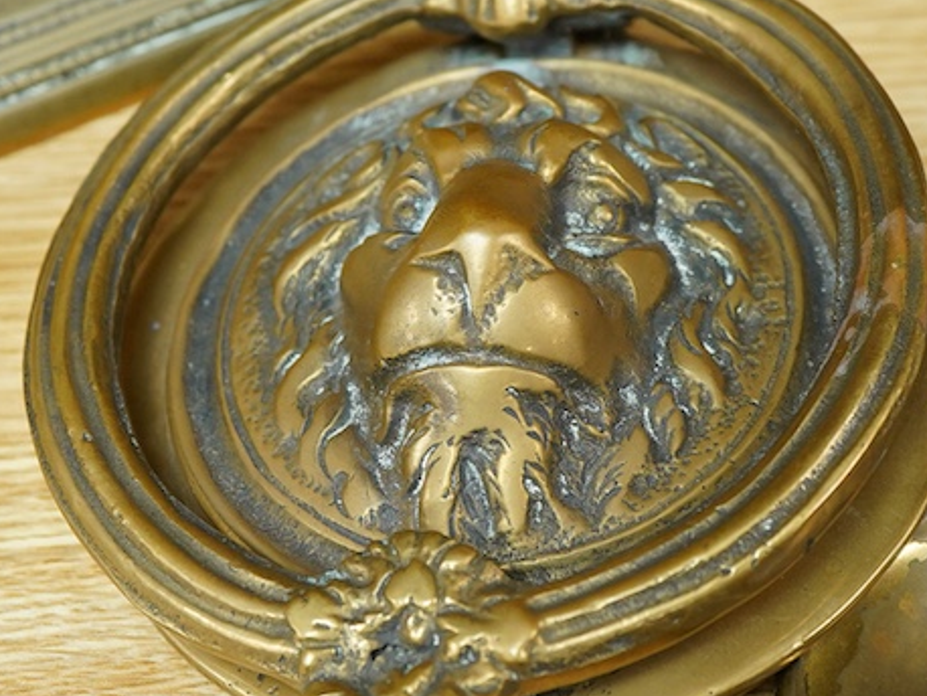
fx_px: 2277
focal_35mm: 85
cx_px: 476
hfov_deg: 23.0
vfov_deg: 17.4
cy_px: 310
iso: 1250
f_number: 6.3
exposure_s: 1/125
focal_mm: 30
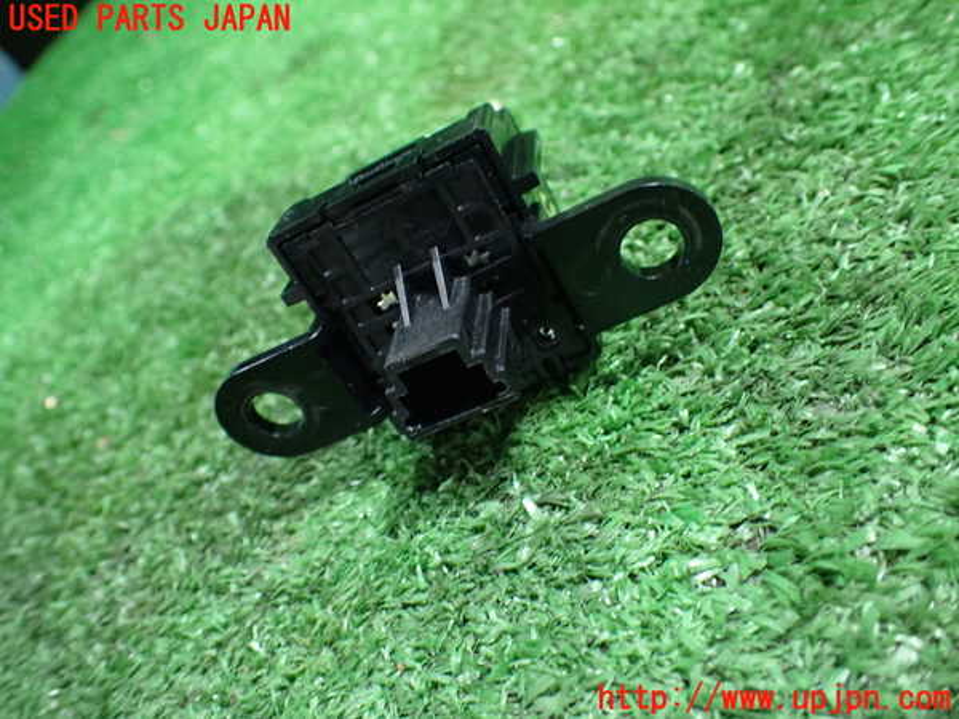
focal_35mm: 30
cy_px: 360
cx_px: 480
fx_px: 831
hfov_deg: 60.0
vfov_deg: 46.8
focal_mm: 5.4
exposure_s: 1/30
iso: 800
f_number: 2.3
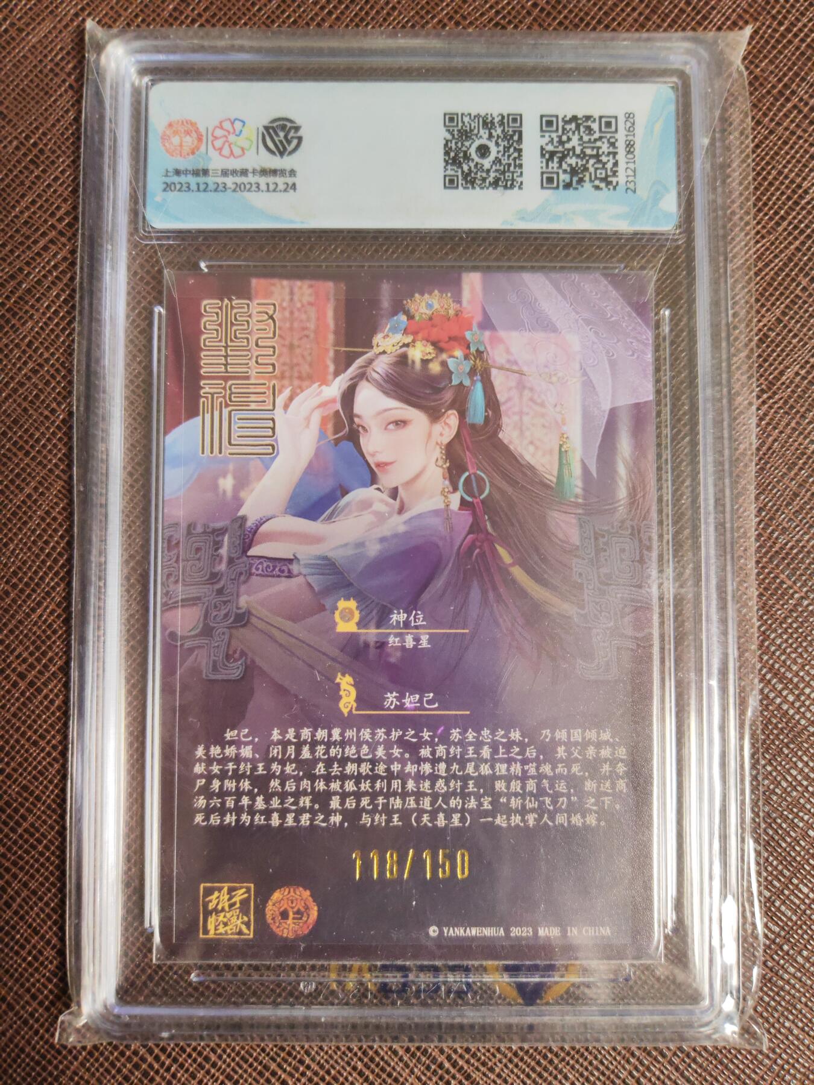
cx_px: 407
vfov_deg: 65.3
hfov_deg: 51.4
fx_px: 847
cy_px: 542
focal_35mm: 27
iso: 250
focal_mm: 5.53
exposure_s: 1/100
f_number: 1.8
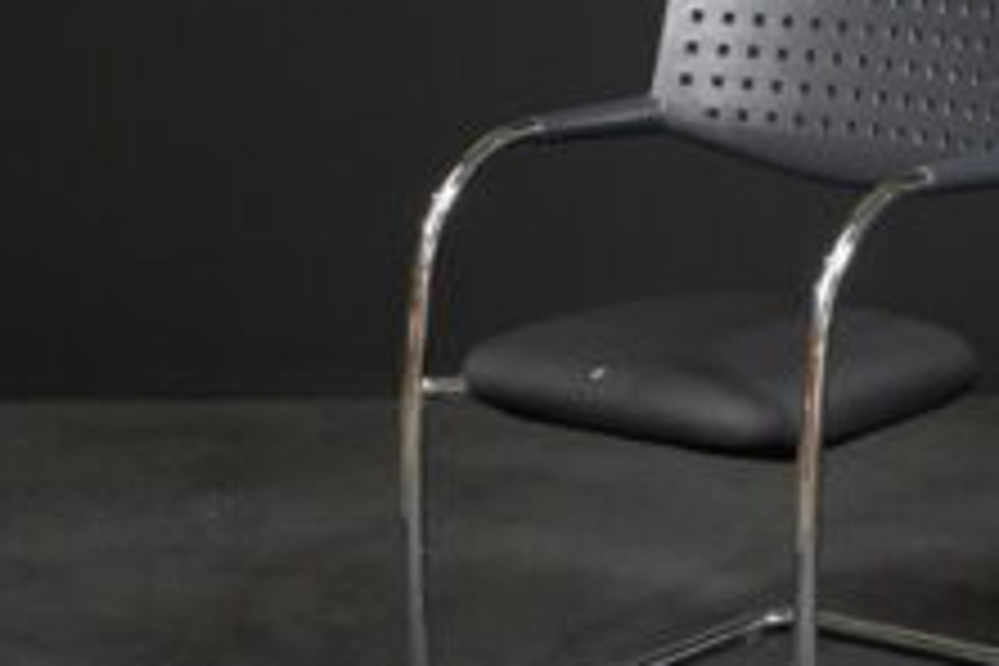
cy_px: 338
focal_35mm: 130
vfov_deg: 10.5
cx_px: 1089
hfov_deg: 15.4
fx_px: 3607
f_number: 7.1
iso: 5000
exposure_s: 1/100
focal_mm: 48
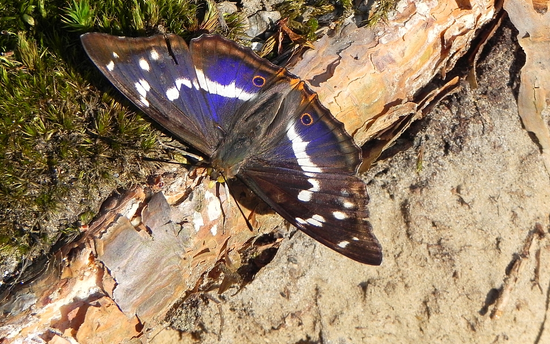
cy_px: 138
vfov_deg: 11.7
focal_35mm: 112
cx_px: 274
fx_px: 1679
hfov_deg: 18.6
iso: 160
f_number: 5.6
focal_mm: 18.8
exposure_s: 1/207
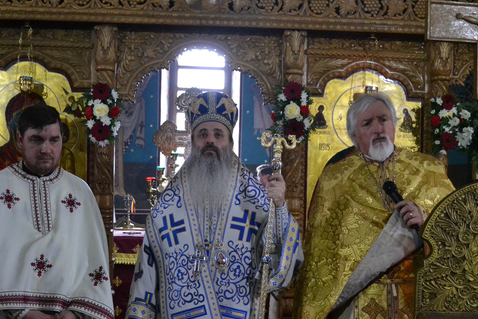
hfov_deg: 36.4
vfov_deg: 24.5
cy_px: 220
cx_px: 237
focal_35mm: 55
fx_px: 727
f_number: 3.8
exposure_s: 1/60
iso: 3200
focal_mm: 23
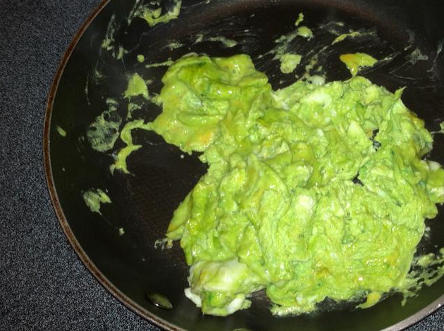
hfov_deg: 37.8
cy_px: 143
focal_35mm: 50
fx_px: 640
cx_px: 303
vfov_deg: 29.0
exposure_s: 1/21
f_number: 2.8
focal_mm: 3.85
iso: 80
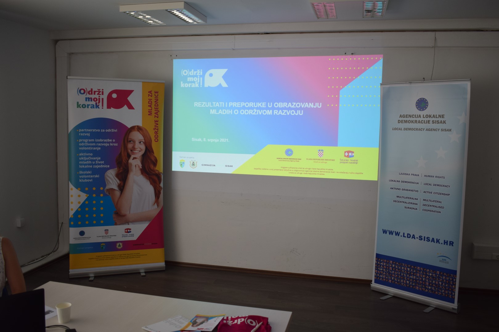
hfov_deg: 57.2
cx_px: 250
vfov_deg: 40.0
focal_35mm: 33
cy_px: 166
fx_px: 457
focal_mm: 22
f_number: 4.5
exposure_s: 1/80
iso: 400
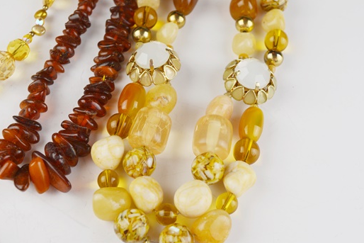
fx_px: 566
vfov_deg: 24.2
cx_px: 181
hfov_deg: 35.6
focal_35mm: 56
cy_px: 135
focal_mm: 32
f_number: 7.1
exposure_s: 1/200
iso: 200
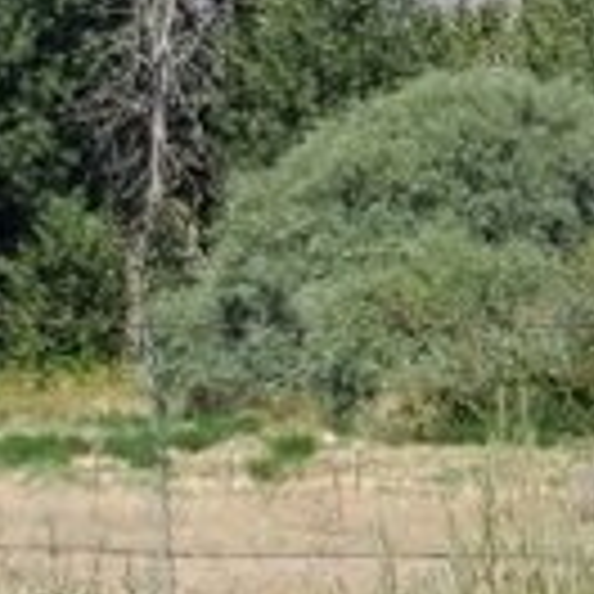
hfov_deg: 7.6
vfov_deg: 7.9
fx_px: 4271
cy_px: 452
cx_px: -619
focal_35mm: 220
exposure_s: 1/726
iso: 50
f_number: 2.4
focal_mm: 6
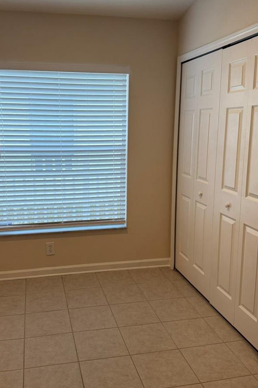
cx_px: 116
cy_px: 189
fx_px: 366
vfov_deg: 55.8
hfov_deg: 38.8
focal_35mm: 34
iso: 200
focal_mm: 6.76
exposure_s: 1/121
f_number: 1.78
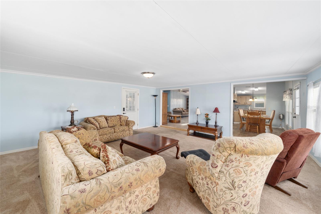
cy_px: 107
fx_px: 116
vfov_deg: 85.4
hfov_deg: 108.3
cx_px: 160
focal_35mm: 13
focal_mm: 13
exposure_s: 1/20
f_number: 8
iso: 500
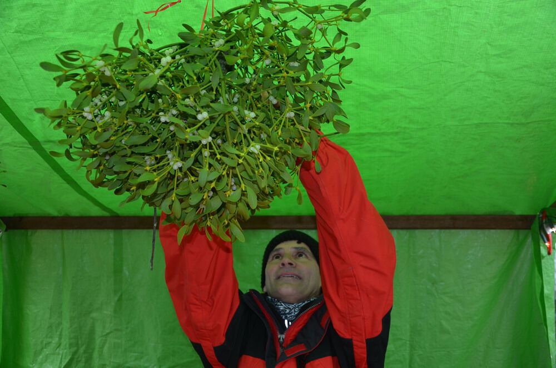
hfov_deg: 53.2
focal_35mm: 36
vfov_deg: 36.7
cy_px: 184
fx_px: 555
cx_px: 278
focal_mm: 24
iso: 400
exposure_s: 1/90
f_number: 3.8
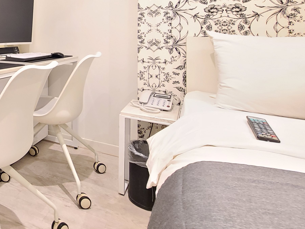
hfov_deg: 46.4
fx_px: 256
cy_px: 28
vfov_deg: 44.4
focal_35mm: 29
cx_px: -27
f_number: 2.2
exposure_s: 1/30
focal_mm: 2.2
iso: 640
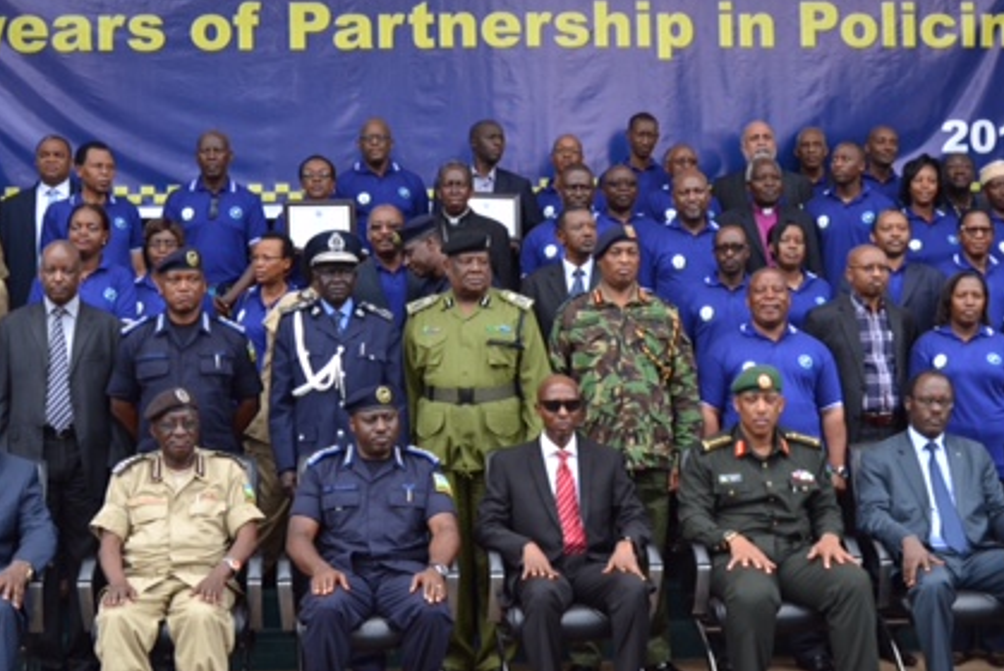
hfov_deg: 36.2
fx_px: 1535
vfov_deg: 24.6
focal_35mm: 55
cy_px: 302
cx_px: 525
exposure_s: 1/125
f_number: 5.6
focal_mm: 24
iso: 200
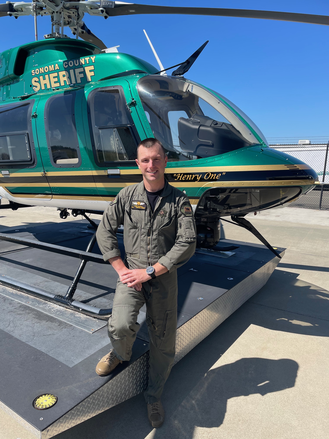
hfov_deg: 53.1
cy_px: 220
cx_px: 164
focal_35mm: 26
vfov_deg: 67.3
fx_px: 329
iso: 32
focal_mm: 4.2
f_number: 1.6
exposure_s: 1/2681
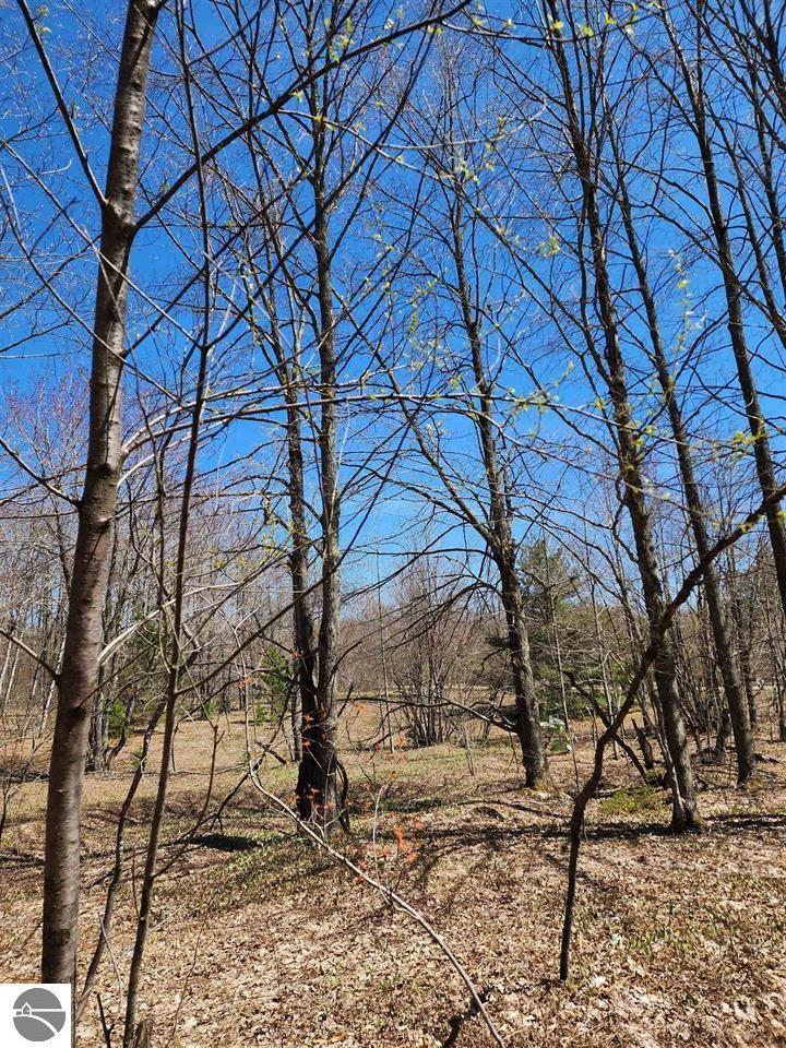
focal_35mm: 23
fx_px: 696
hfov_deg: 58.9
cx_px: 393
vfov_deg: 73.9
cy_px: 524
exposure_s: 1/647
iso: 12
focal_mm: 6.4
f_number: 1.8
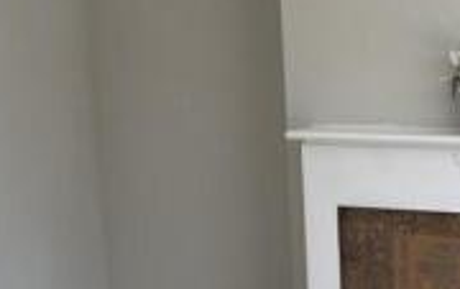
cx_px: 469
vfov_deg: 13.6
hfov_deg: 20.8
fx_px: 1205
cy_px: 201
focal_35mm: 96
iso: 20
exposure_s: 1/123
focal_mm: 3.99
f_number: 1.8
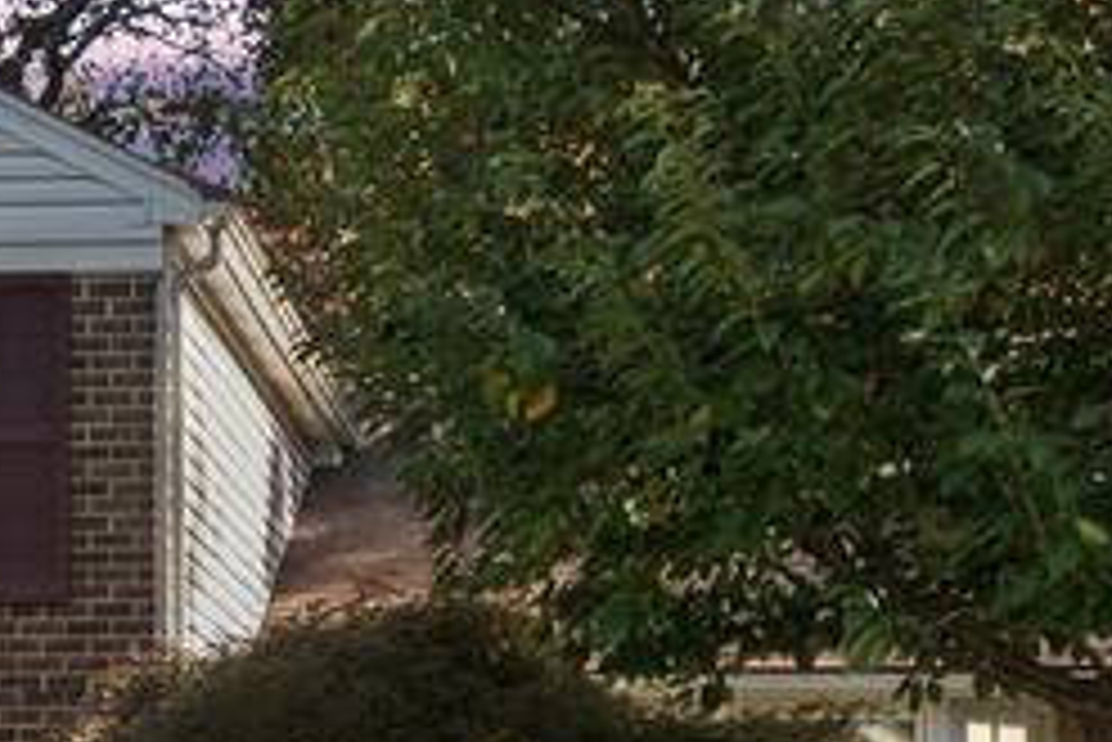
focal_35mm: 105
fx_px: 3245
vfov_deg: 12.9
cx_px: 576
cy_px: 729
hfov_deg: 19.4
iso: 200
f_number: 9
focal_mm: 12
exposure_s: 1/100
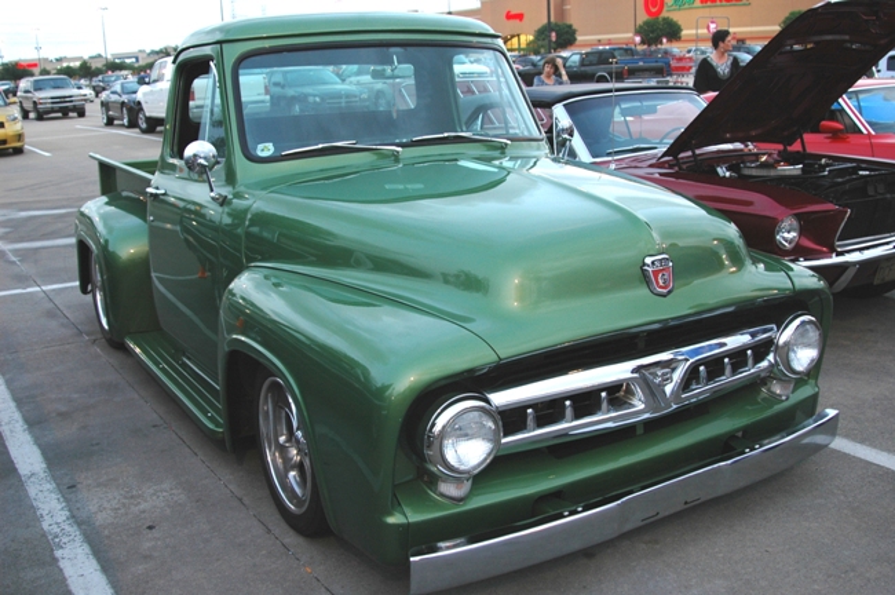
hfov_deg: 53.2
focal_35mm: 36
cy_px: 298
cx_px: 448
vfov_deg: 36.8
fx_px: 894
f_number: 3.5
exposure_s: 1/60
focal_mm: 24
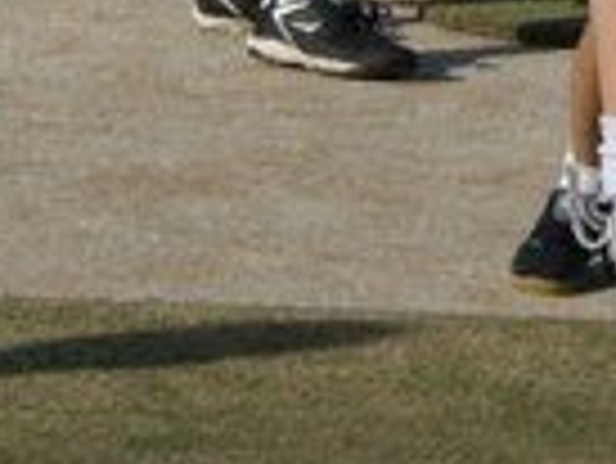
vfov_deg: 4.6
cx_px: 690
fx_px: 5628
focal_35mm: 316
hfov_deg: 6.2
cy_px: -626
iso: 200
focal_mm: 50
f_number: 13
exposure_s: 1/320
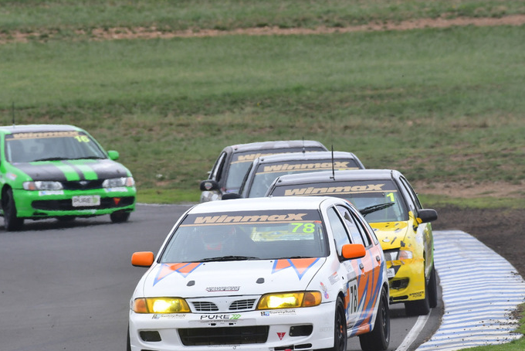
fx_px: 11846
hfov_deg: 2.5
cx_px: 282
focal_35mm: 812
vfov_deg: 1.7
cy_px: 179
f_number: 10
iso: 500
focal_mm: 460
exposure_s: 1/640
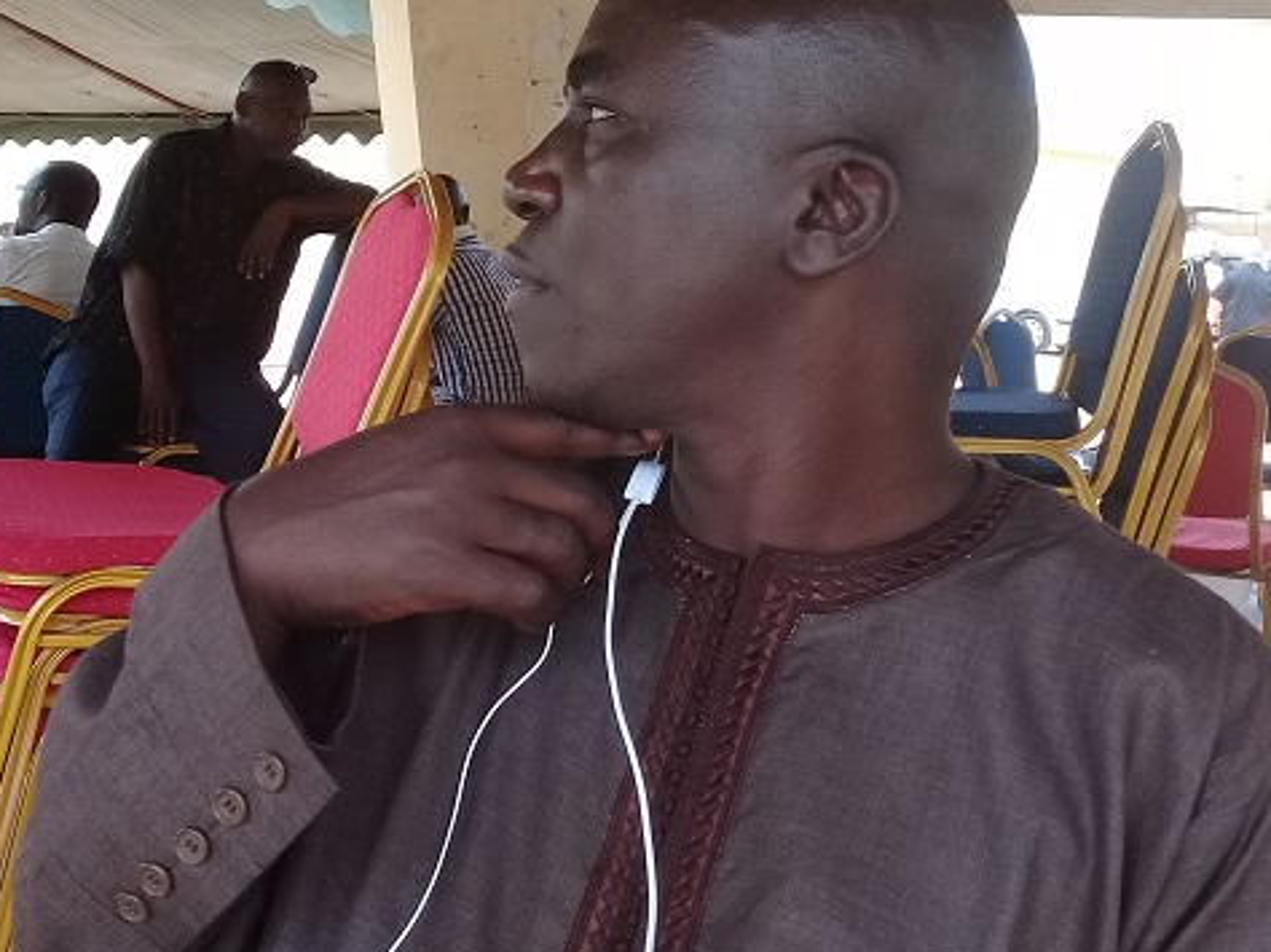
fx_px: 1835
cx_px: 772
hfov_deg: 38.0
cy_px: 361
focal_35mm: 50
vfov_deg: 29.0
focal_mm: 3.3
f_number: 2.2
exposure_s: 1/173
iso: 50
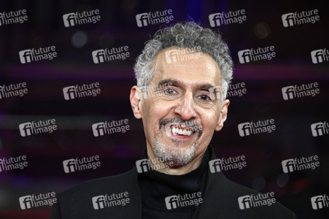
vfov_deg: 5.5
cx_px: 164
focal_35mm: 250
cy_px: 110
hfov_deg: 8.2
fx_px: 2283
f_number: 5.6
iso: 4000
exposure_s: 1/250
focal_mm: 250
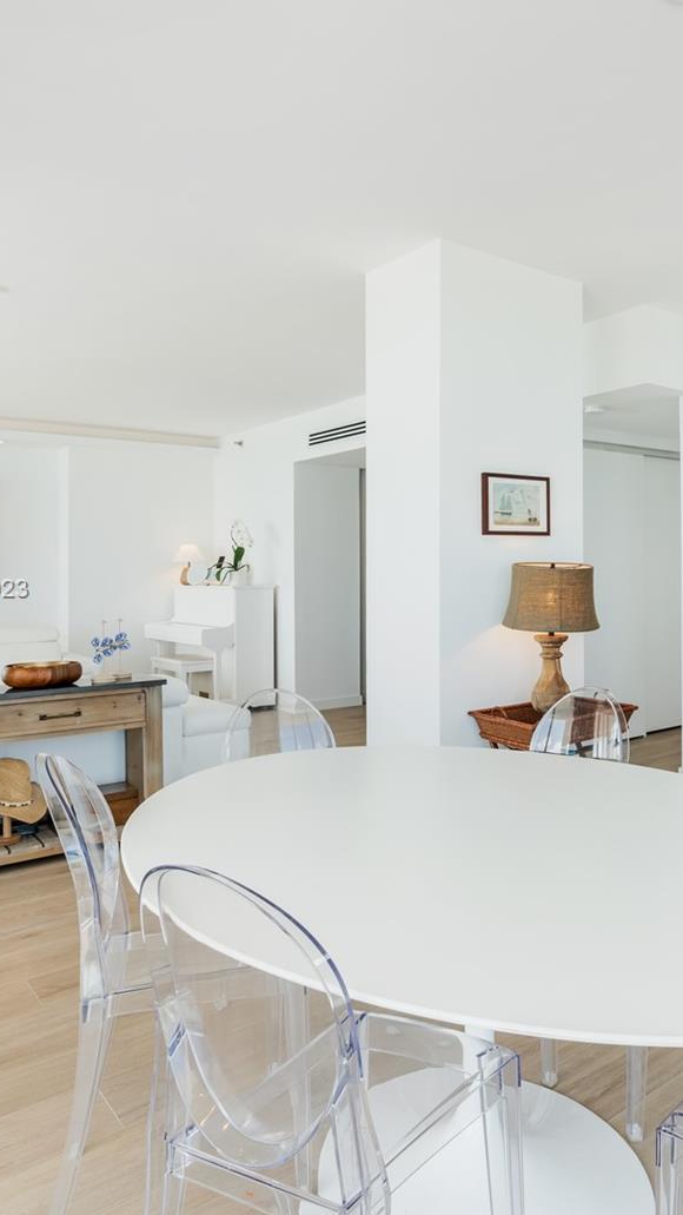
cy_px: 590
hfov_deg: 41.4
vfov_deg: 71.9
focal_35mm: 26
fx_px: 837
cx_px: 594
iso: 50
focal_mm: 16
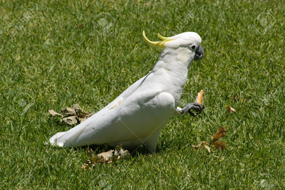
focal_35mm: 330
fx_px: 2612
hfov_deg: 6.2
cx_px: 142
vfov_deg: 4.2
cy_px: 95
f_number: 14
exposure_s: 1/200
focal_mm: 220
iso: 200
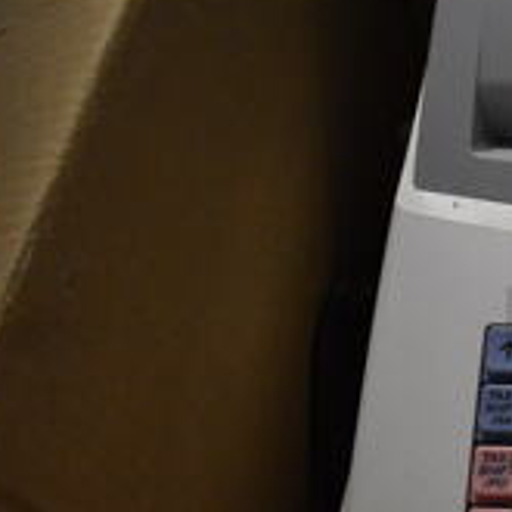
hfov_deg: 17.5
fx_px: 1422
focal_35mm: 85
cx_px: 853
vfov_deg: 20.4
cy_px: 189
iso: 2200
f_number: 3.5
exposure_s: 1/125
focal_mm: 18
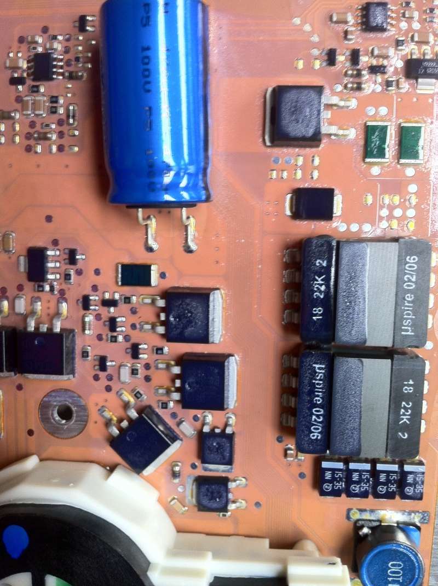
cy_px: 293
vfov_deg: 52.7
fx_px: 592
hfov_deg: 40.6
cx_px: 219
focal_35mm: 35
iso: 100
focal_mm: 3.85
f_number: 2.8
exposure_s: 1/15
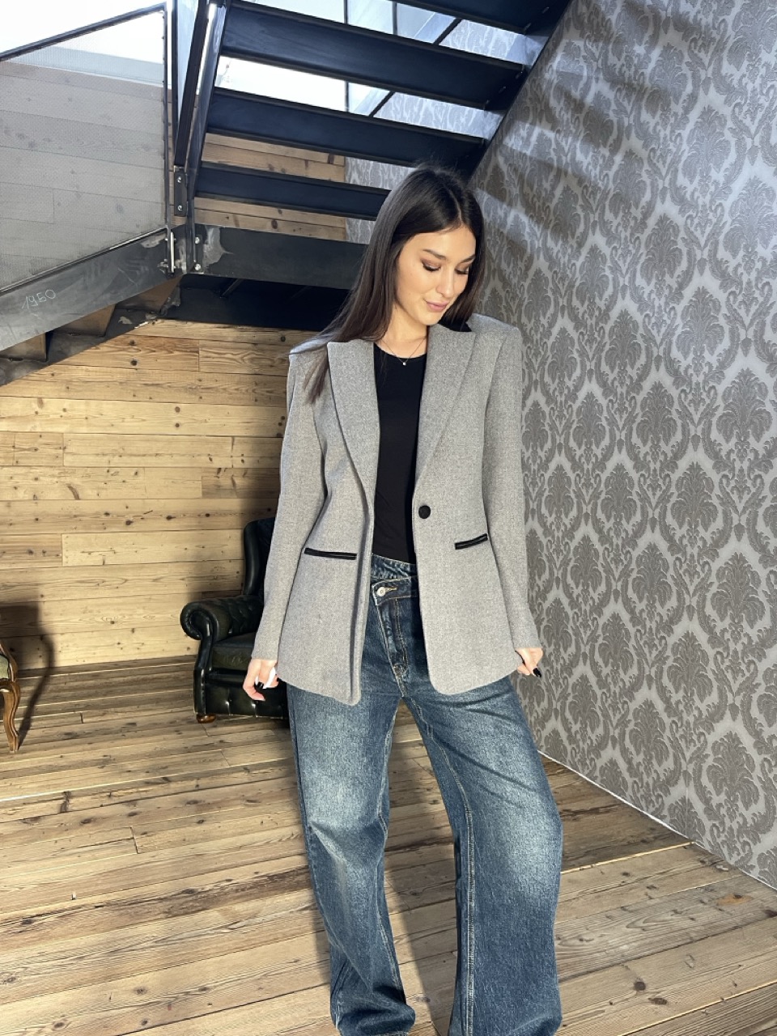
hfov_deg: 54.9
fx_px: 748
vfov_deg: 69.4
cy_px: 518
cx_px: 388
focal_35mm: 25
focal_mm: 5.1
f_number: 1.6
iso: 250
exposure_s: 1/60
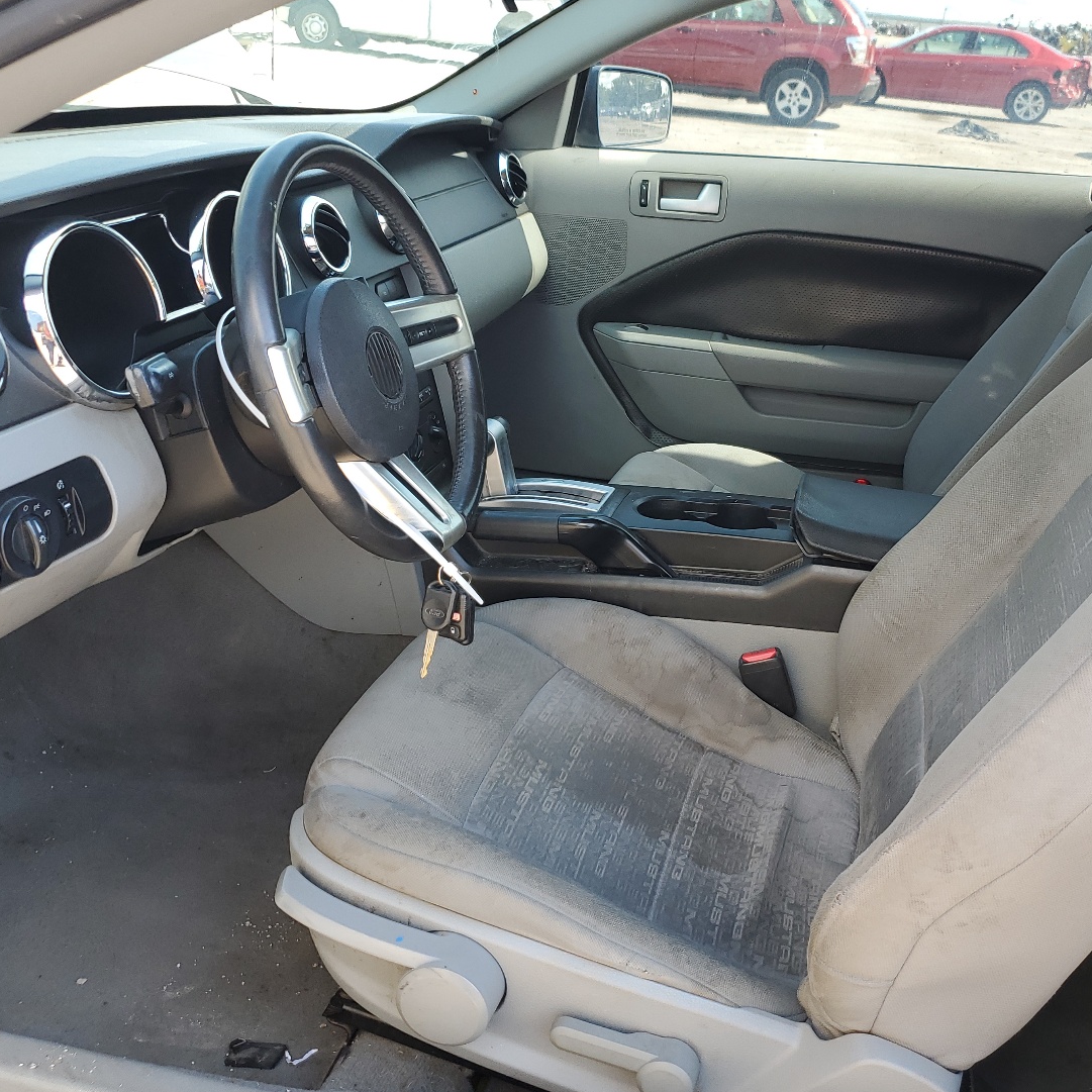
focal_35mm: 34
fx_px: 1213
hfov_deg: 48.1
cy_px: 558
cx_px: 662
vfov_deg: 48.4
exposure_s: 1/286
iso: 50
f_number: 1.5
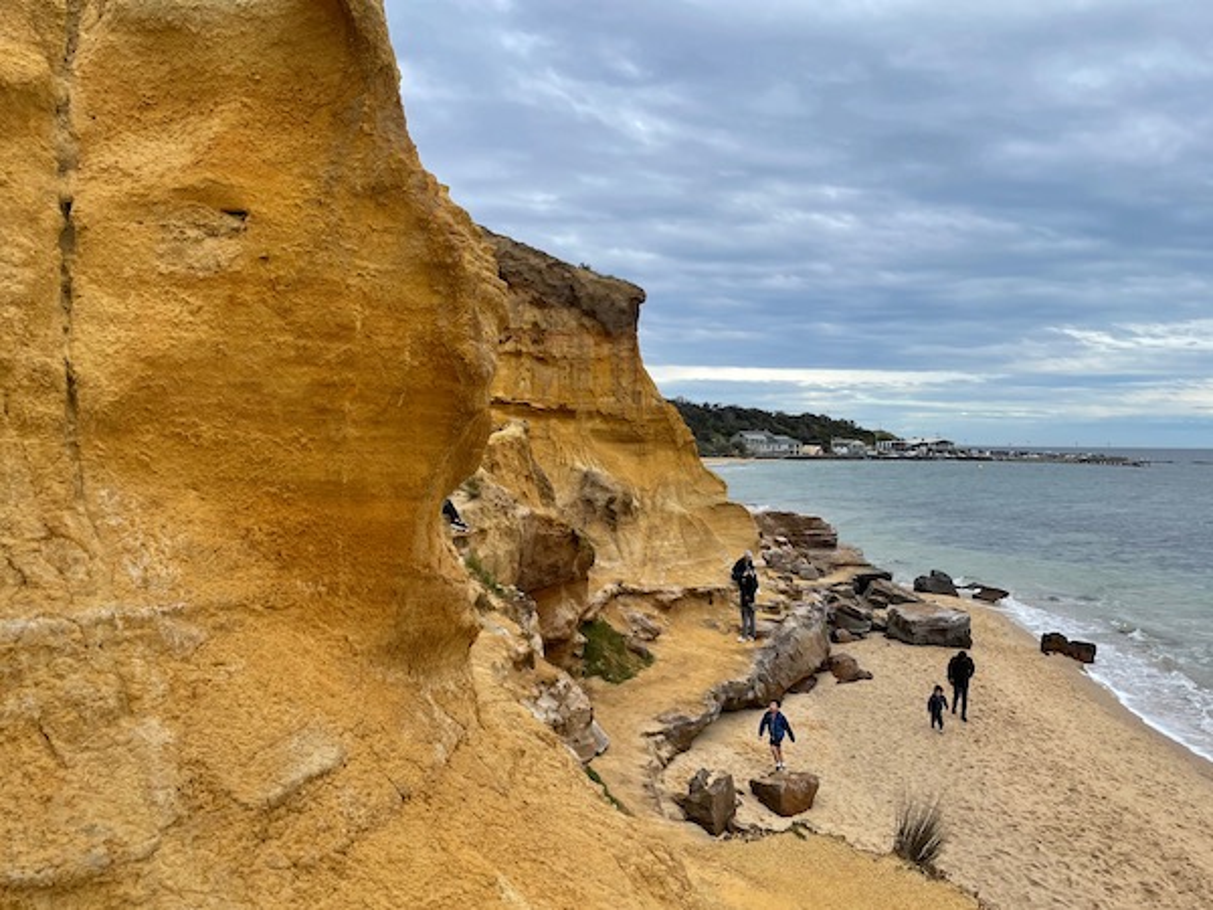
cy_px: 455
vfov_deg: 53.1
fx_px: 911
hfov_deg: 67.3
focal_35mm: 26
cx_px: 606
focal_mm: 4.2
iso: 32
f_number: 1.6
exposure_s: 1/1667
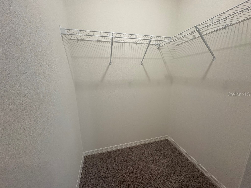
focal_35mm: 14
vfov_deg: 85.7
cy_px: 94
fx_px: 102
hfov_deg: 102.1
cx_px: 126
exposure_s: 1/120
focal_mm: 2.22
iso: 160
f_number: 2.2
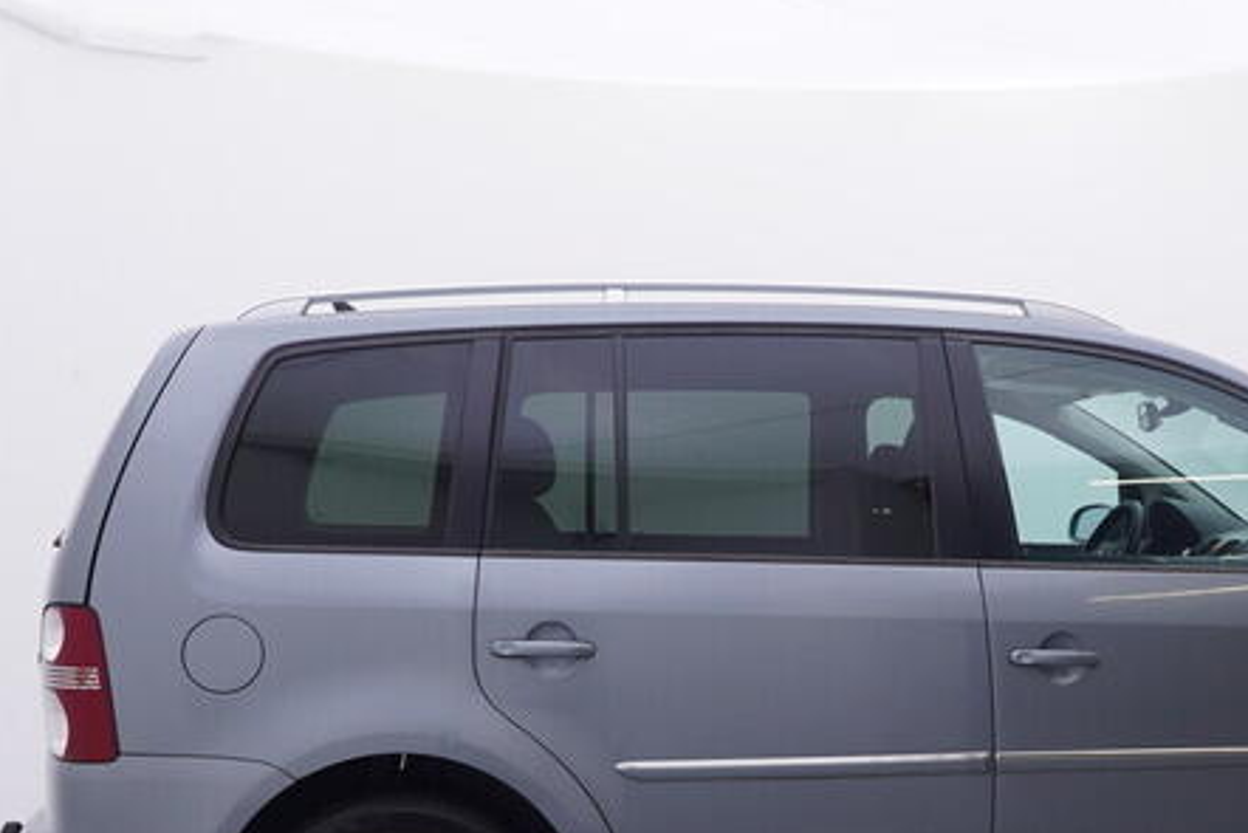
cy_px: 703
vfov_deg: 25.3
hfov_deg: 37.1
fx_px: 1809
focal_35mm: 52
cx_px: 937
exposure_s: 1/80
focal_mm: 15
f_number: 5
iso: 200
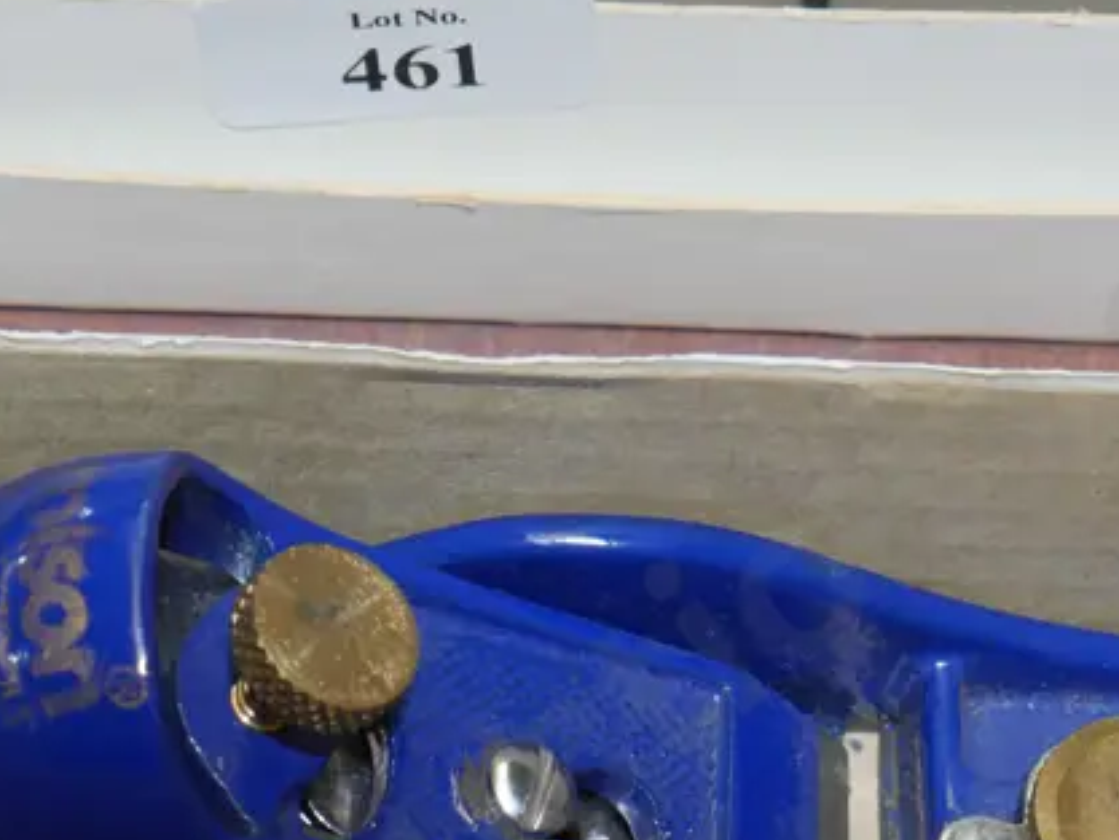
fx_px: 5238
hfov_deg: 12.2
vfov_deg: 9.1
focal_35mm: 162
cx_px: 480
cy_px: 833
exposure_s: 1/80
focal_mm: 33
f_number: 5.4
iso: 640
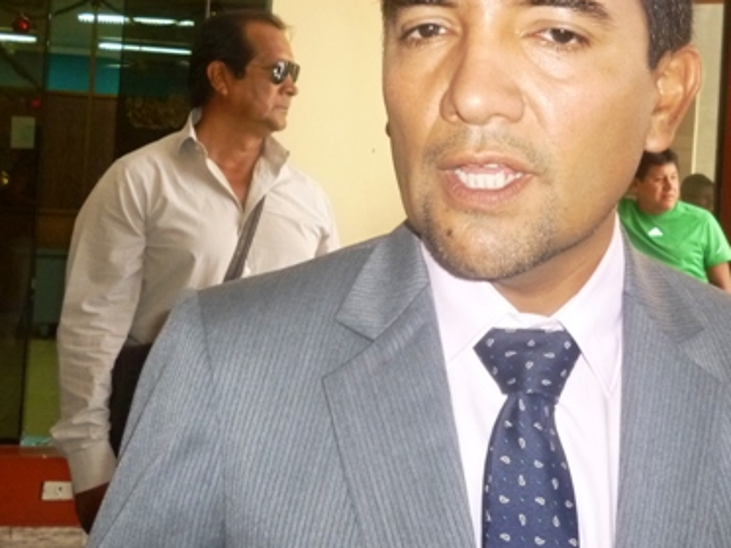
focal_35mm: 48
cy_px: 157
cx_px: 402
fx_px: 1014
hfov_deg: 39.6
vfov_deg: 29.9
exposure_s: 1/60
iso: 250
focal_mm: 5
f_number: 3.1
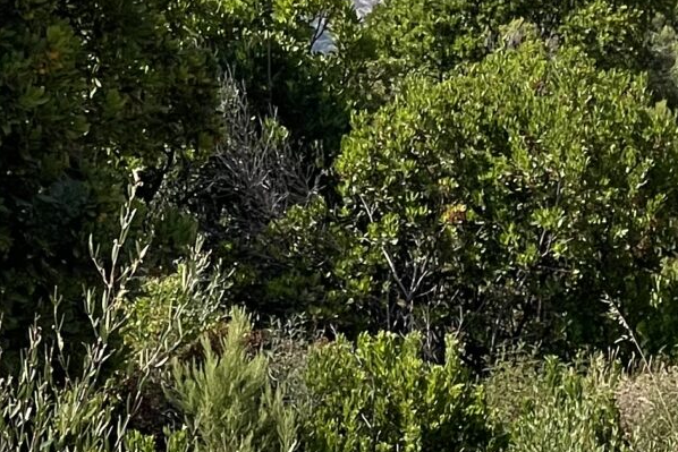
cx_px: 1248
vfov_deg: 4.8
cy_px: 440
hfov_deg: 7.0
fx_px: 5368
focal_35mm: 285
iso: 20
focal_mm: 7.5
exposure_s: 1/935
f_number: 2.2
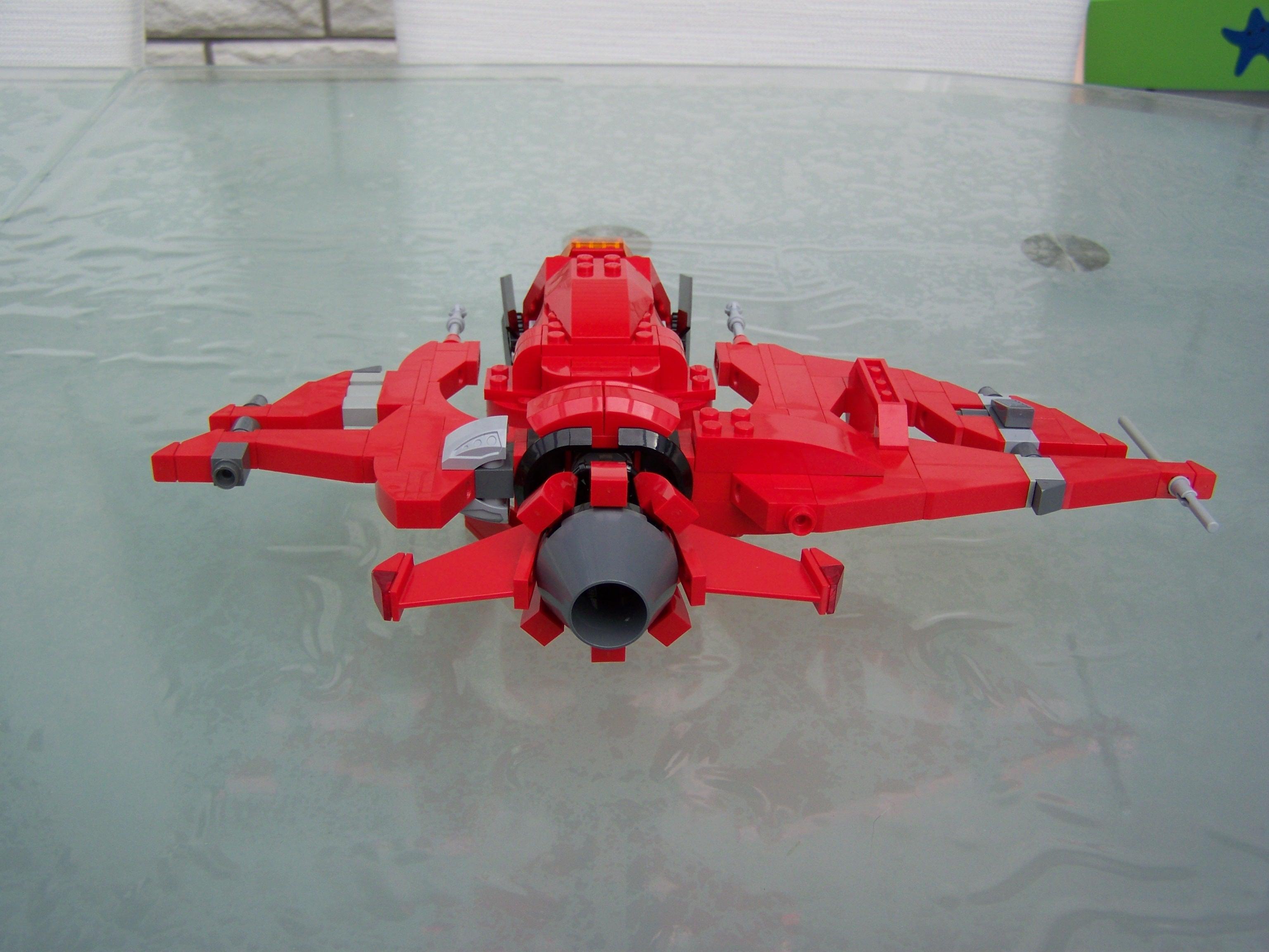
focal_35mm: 38
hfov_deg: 49.0
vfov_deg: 37.7
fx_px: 1393
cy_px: 476
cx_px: 634
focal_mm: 6.3
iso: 64
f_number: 2.8
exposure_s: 1/400
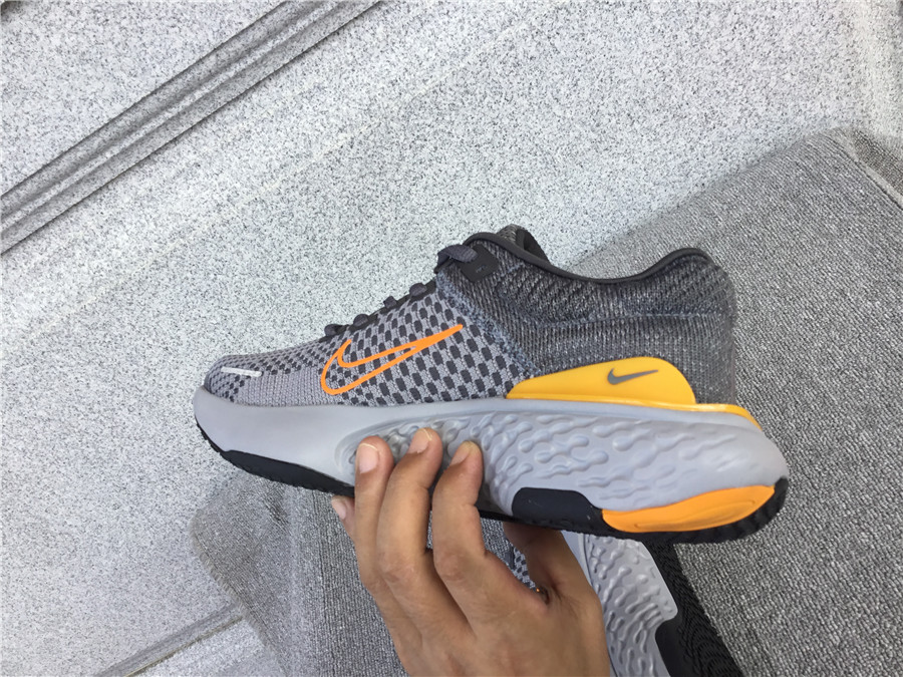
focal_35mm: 31
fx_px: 809
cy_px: 338
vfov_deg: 45.4
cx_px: 452
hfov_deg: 58.4
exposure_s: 1/127
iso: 25
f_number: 2.4
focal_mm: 3.3
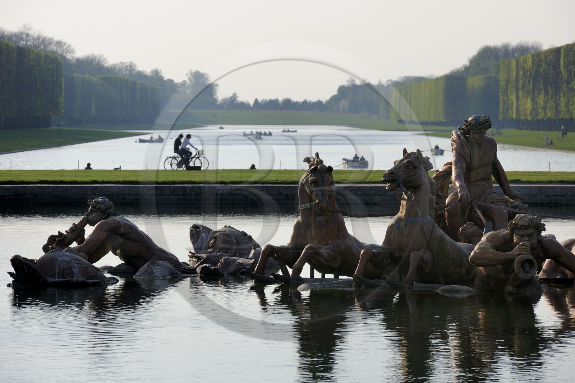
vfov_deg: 6.9
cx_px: 288
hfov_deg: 10.3
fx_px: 3194
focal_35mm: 200
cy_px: 192
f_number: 9
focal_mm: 200
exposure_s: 1/160
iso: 100
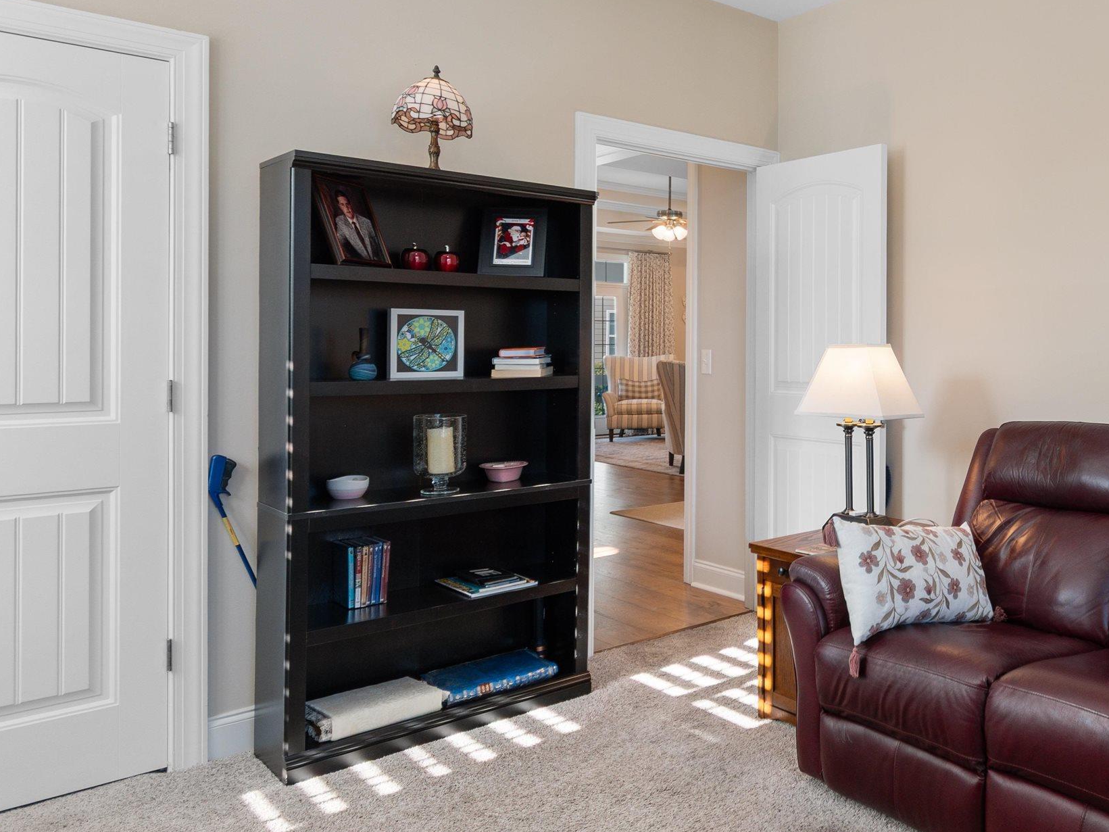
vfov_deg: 51.1
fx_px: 865
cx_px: 954
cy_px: 339
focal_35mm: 27
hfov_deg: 58.0
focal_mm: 10
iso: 100
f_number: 4.5
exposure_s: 1/20
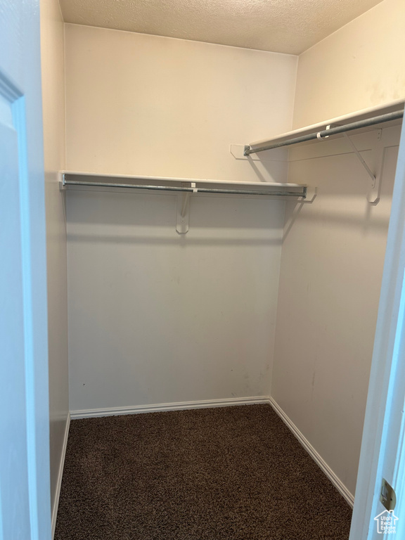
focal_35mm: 26
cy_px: 270
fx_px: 406
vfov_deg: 67.3
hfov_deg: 53.1
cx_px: 202
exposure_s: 1/120
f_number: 1.5
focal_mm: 5.7
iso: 125
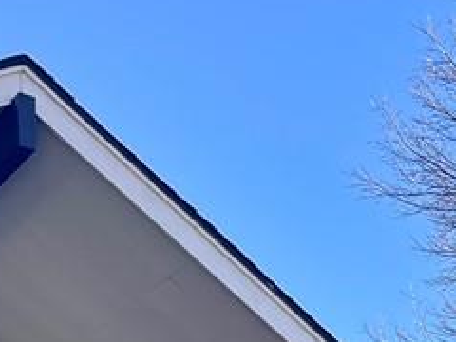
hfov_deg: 17.2
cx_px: -28
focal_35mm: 111
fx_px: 1462
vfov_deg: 12.4
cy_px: 581
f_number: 1.6
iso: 50
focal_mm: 5.1
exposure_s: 1/891
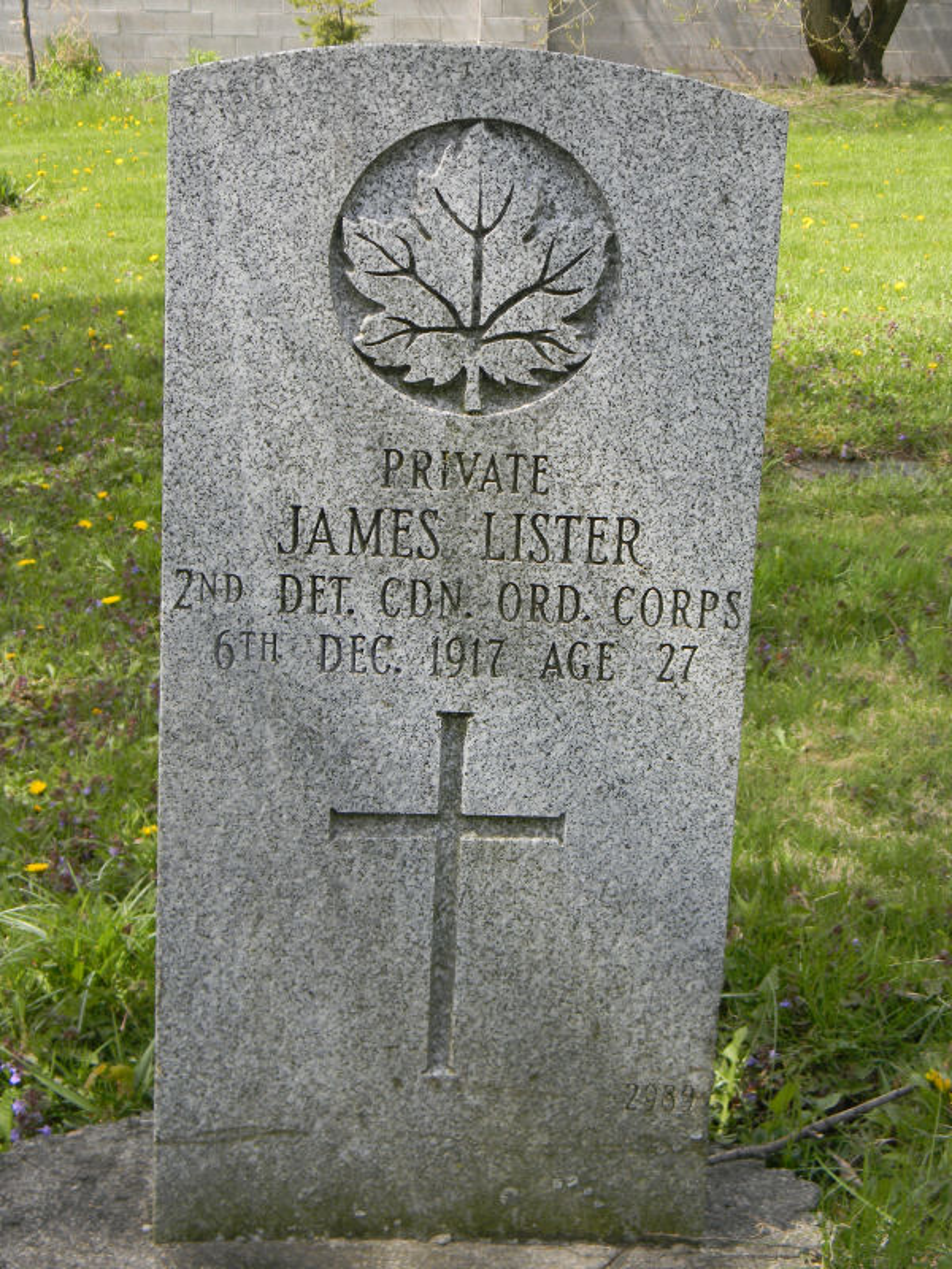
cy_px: 634
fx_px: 1723
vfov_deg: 40.4
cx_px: 476
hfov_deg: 30.9
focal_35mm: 47
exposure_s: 1/240
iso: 80
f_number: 3.9
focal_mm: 8.6
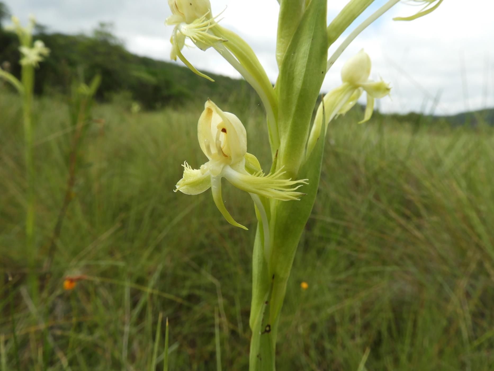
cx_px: 247
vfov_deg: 56.8
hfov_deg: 71.6
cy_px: 186
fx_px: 343
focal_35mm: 24
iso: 100
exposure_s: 1/640
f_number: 3.3
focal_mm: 4.3
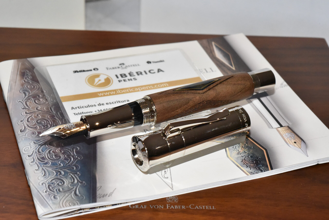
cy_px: 110
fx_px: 549
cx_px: 164
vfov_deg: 22.6
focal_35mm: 60
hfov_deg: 33.4
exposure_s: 1/200
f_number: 20
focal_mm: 60
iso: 12800
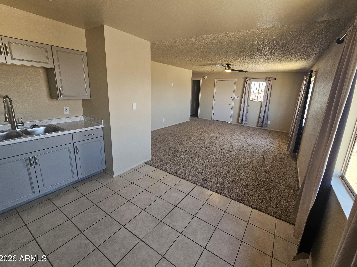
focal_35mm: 14
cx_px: 190
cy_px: 128
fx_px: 144
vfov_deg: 85.6
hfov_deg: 101.9
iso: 100
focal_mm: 2.2
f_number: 2.2
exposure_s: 1/77.4
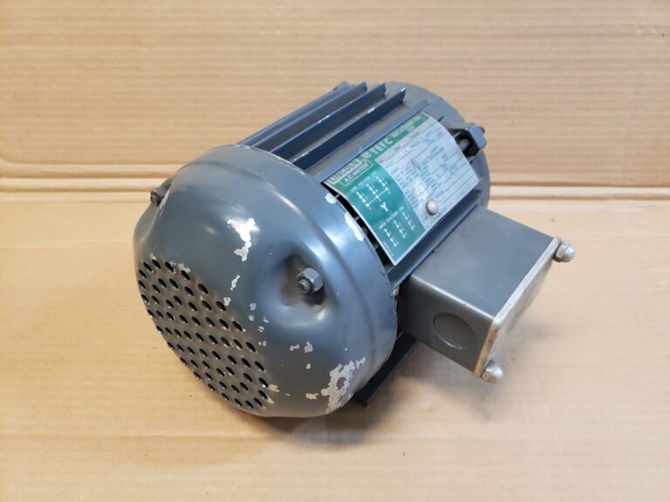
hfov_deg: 67.3
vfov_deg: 53.1
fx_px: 503
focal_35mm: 26
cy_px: 251
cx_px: 335
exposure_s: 1/20
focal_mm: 4.3
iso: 250
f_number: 1.5
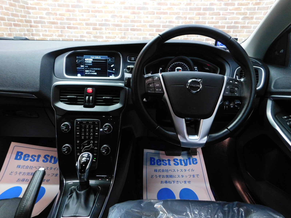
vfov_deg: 58.9
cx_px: 146
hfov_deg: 73.9
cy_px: 109
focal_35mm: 23
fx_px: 193
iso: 400
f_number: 3
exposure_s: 1/13
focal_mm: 4
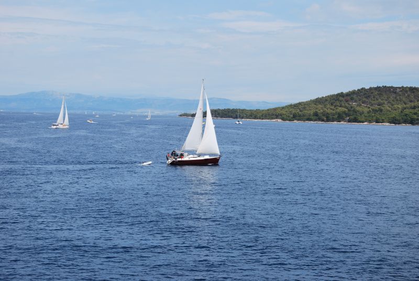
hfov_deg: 29.8
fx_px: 787
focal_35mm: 68
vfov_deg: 20.2
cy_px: 140
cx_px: 210
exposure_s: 1/320
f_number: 9
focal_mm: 45
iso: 100
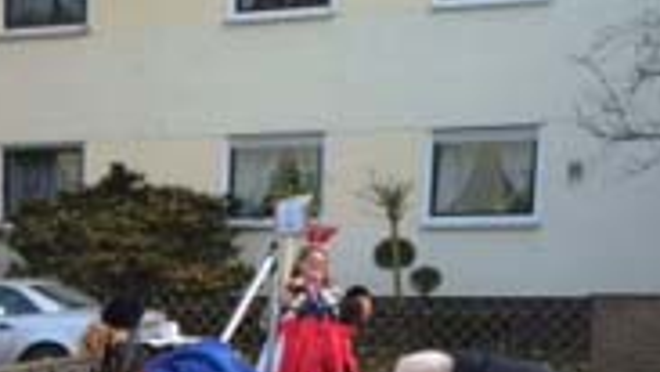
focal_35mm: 114
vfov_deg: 10.3
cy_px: 545
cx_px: -202
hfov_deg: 17.6
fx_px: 1995
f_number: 2.2
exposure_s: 1/127
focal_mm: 4.12
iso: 32
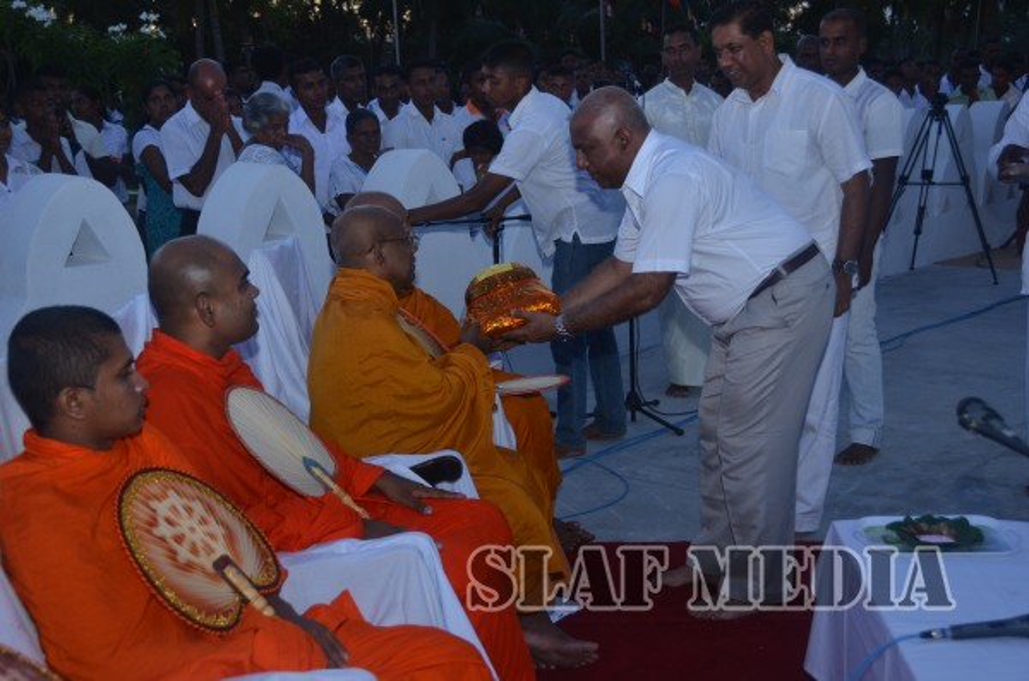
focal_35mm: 46
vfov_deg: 28.8
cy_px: 340
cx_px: 514
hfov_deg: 42.4
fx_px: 1326
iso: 400
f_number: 4
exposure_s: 1/125
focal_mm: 31
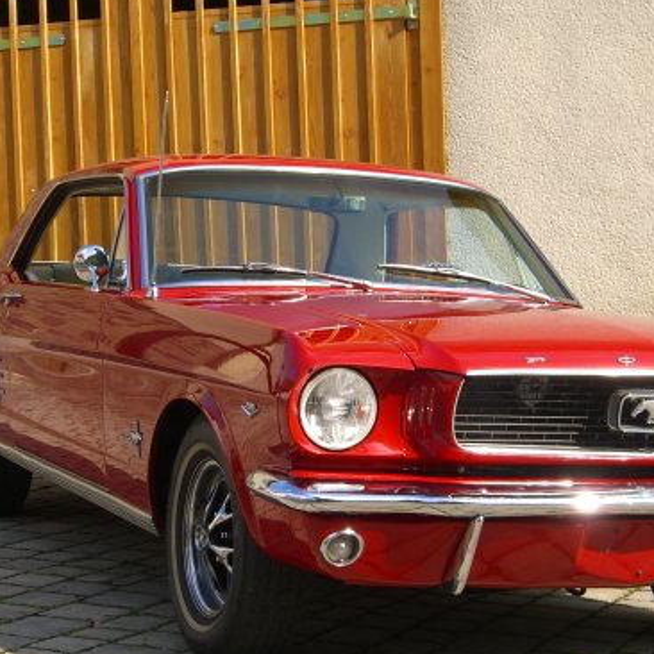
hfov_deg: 19.7
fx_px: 1881
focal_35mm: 88
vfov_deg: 19.7
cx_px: 398
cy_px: 388
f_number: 5
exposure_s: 1/250
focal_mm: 11.8
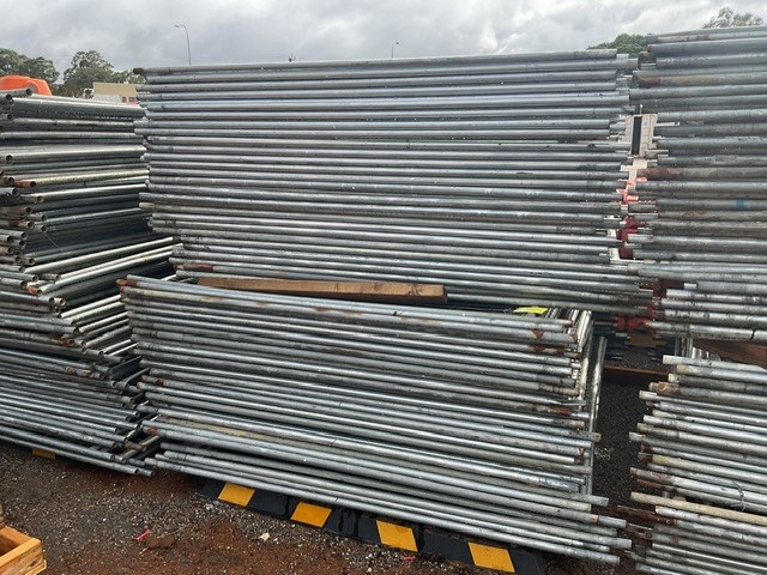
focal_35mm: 29
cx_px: 384
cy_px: 288
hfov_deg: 61.7
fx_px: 643
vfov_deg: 48.2
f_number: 1.8
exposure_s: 1/770
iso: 16
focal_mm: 3
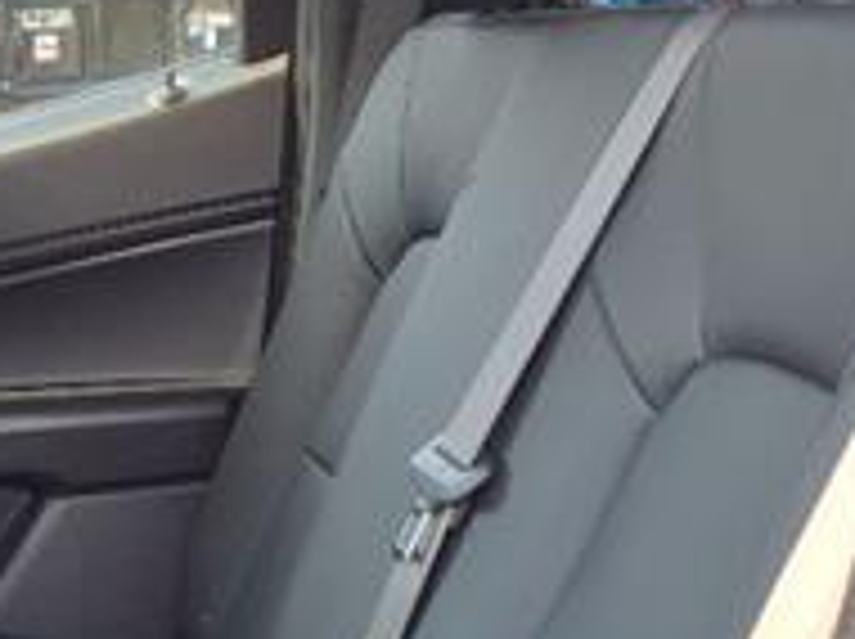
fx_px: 2245
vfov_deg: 15.4
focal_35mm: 91
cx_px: -315
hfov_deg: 19.5
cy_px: 837
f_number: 1.9
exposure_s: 1/60.2
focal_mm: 3.58
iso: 40
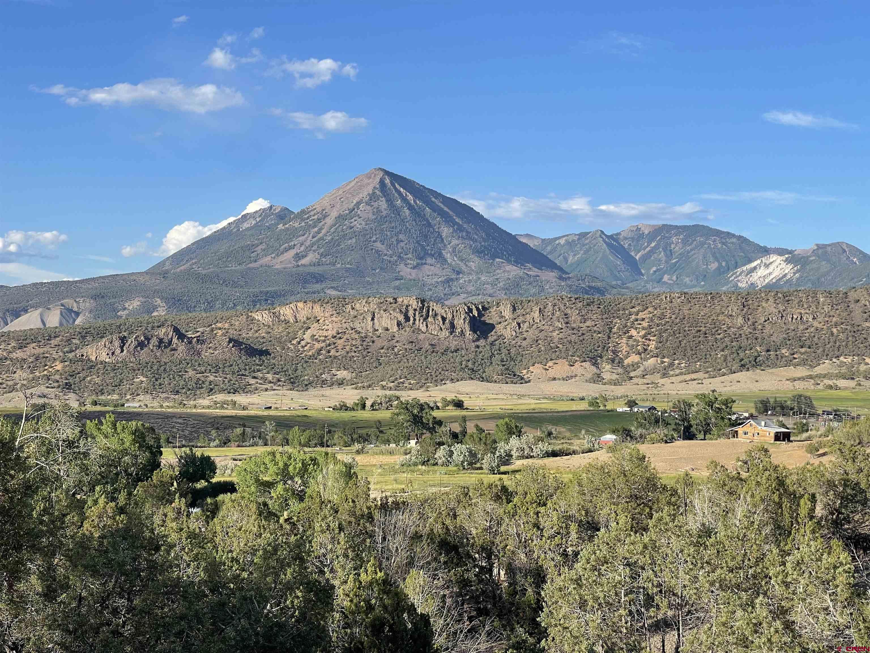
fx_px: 1609
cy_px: 326
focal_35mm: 64
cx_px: 435
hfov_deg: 30.3
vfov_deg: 22.9
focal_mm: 7.5
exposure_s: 1/919
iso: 20
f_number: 2.2
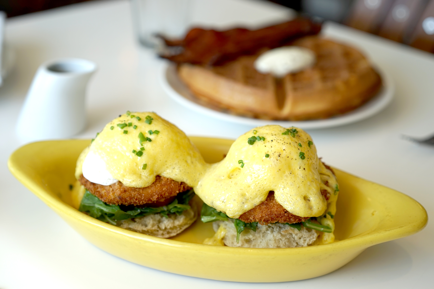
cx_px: 217
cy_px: 144
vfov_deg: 24.6
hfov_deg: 36.2
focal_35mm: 55
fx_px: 663
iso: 125
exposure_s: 1/160
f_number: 4
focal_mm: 55
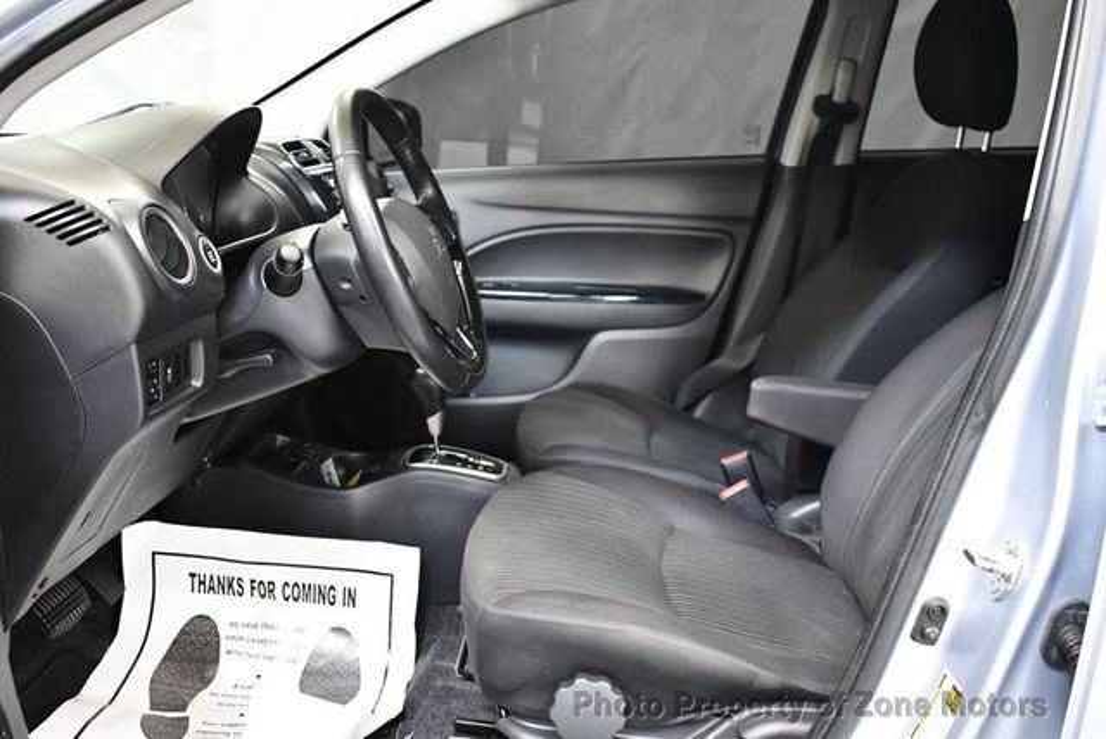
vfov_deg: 36.9
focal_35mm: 36
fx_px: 1107
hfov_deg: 53.1
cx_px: 553
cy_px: 370
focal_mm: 18
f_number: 3.5
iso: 3200
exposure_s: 1/80
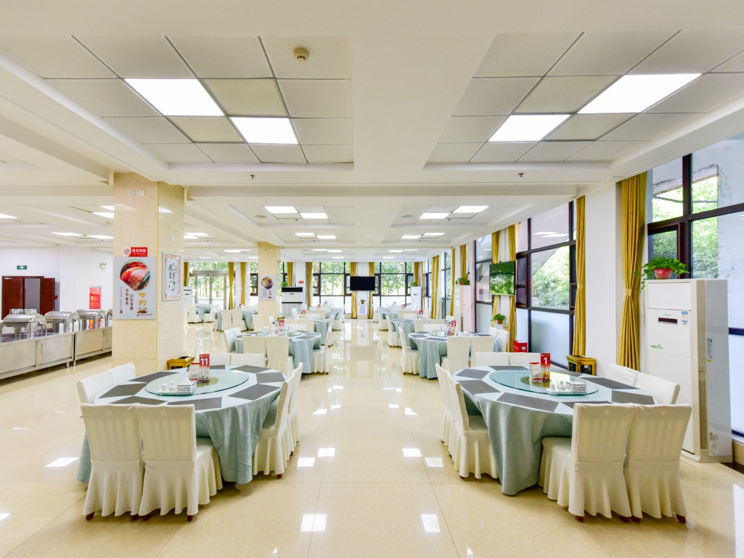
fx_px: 344
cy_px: 277
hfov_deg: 94.3
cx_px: 344
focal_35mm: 16
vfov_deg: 78.1
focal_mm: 14
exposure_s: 1/125
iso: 560
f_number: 4.5
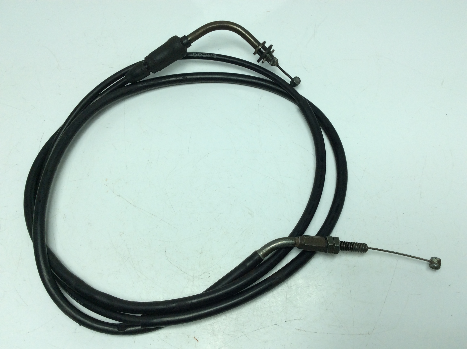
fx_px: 431
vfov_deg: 44.1
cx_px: 234
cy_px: 174
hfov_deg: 56.9
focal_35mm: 32
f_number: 2.4
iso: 32
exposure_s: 1/525
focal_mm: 3.3
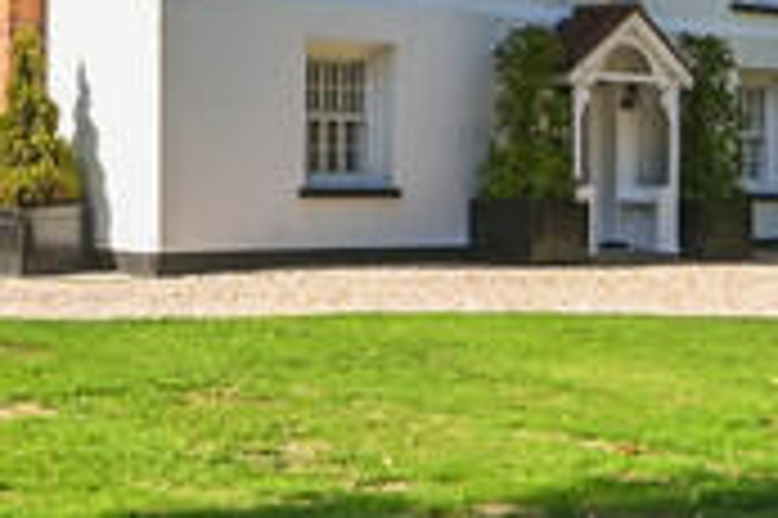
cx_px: 58
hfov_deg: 23.7
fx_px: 1792
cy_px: 182
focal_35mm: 83
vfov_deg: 16.4
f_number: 8
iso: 500
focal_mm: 14
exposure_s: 1/640
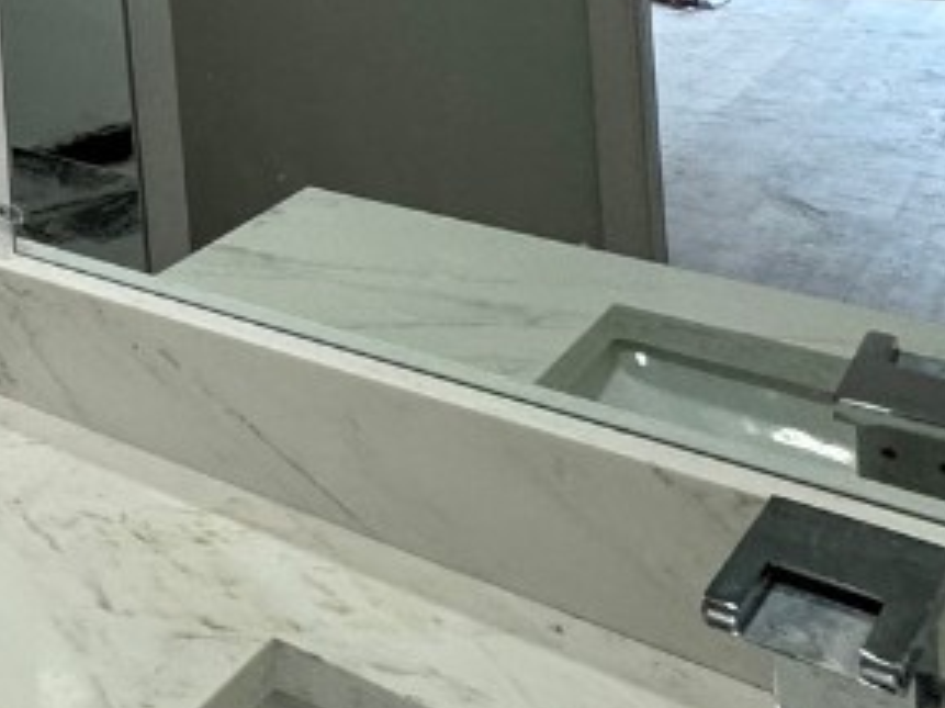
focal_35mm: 50
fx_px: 1364
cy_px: -244
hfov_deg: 24.7
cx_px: -609
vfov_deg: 24.8
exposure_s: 1/120
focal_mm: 2.22
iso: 160
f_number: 2.2
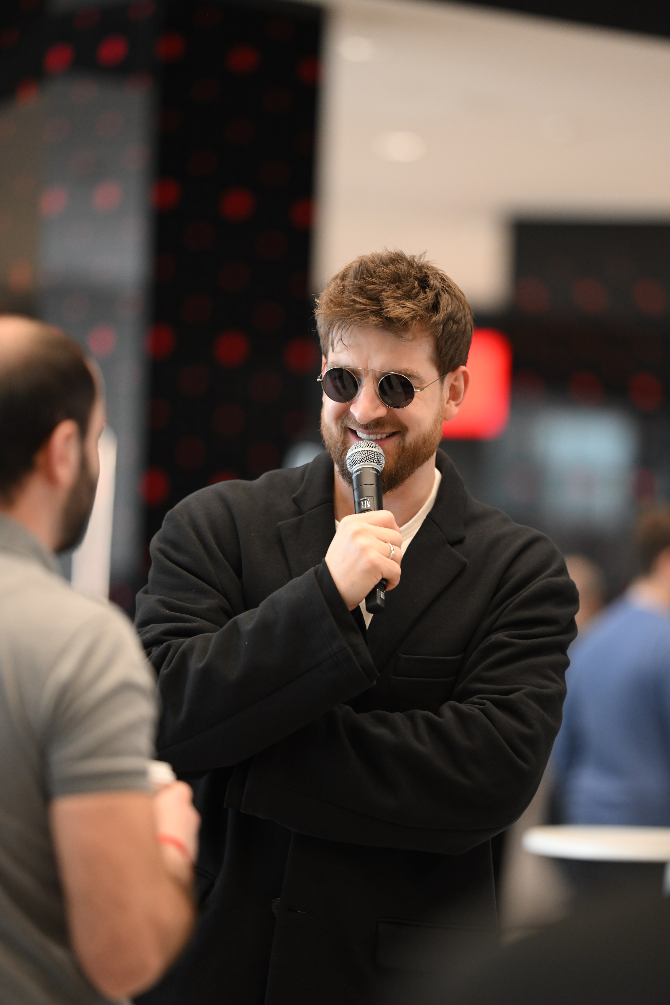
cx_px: 335
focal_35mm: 135
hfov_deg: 10.2
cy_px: 502
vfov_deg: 15.2
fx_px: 3768
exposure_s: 1/320
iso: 1600
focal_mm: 135
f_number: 1.8
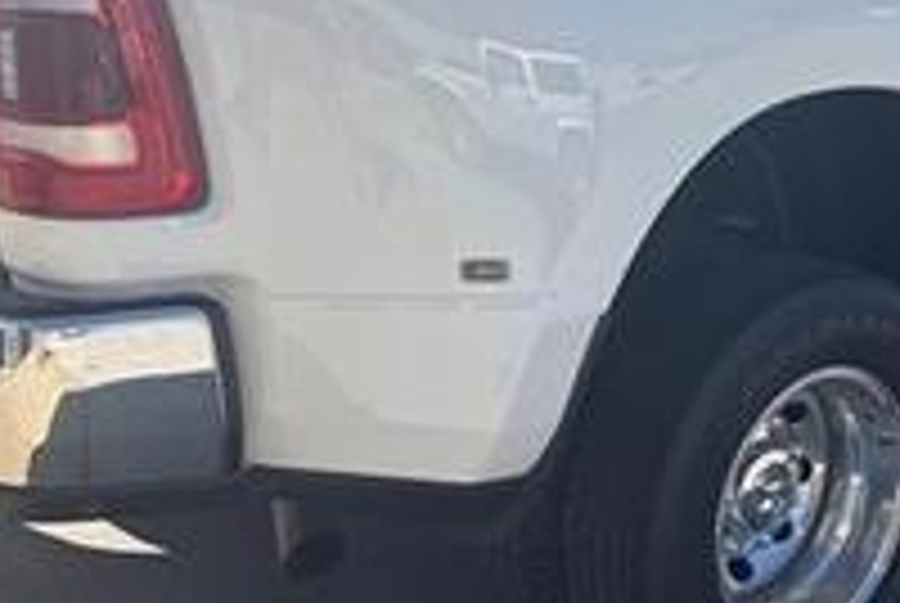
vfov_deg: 20.1
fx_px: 1702
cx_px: 648
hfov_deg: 29.3
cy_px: 230
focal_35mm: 68
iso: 50
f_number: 1.6
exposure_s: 1/2985
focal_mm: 5.96
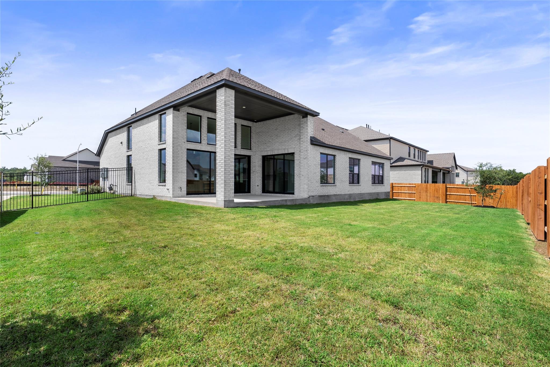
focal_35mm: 17
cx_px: 275
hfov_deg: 93.3
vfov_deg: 70.5
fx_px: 260
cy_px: 184
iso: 160
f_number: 11
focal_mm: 17
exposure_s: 1/125
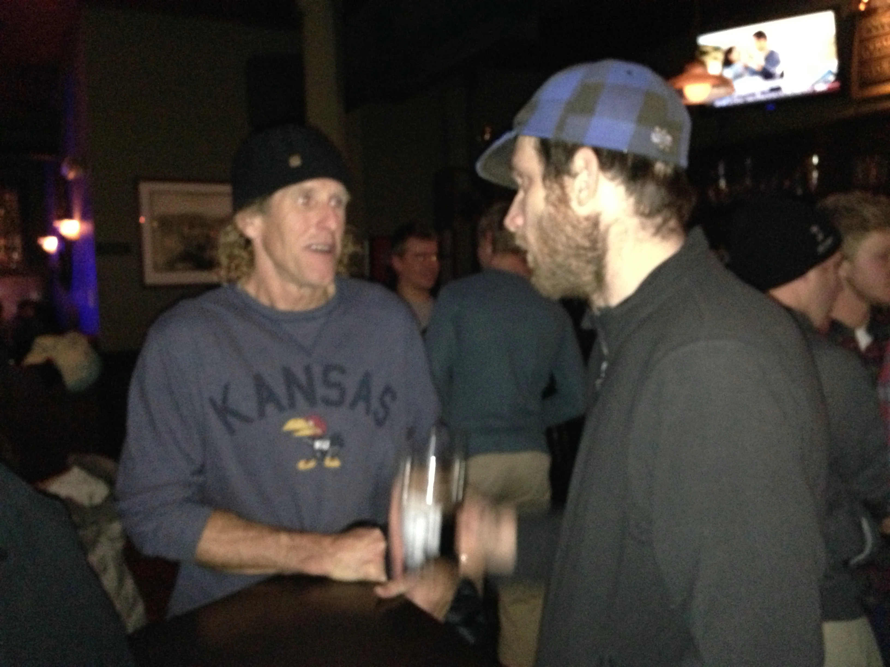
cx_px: 445
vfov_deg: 42.9
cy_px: 334
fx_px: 848
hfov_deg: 55.4
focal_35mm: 33
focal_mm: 4.13
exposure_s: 1/16
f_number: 2.4
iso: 800
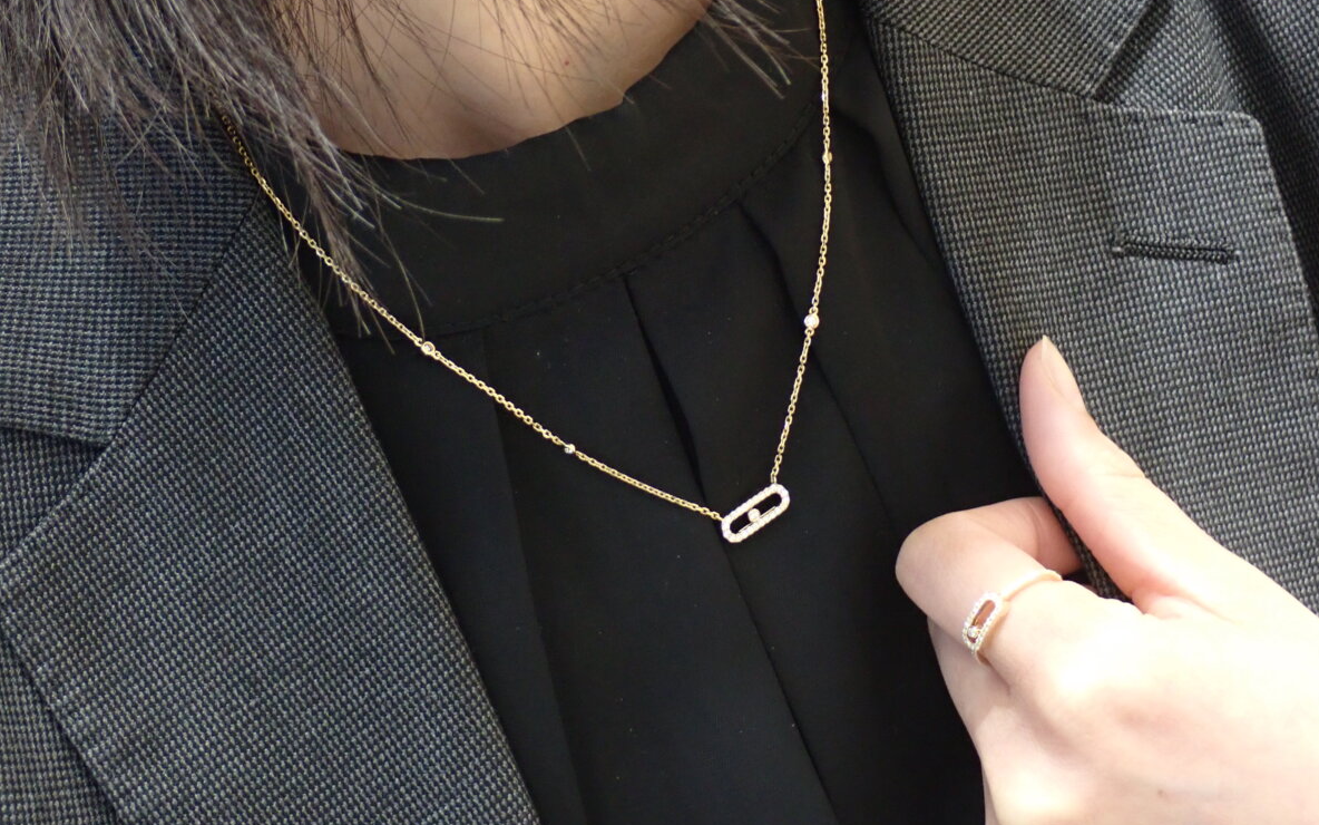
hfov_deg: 28.6
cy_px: 342
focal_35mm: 72
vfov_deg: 18.1
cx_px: 667
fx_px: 2588
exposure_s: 1/40
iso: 800
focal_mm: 11.88
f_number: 3.8
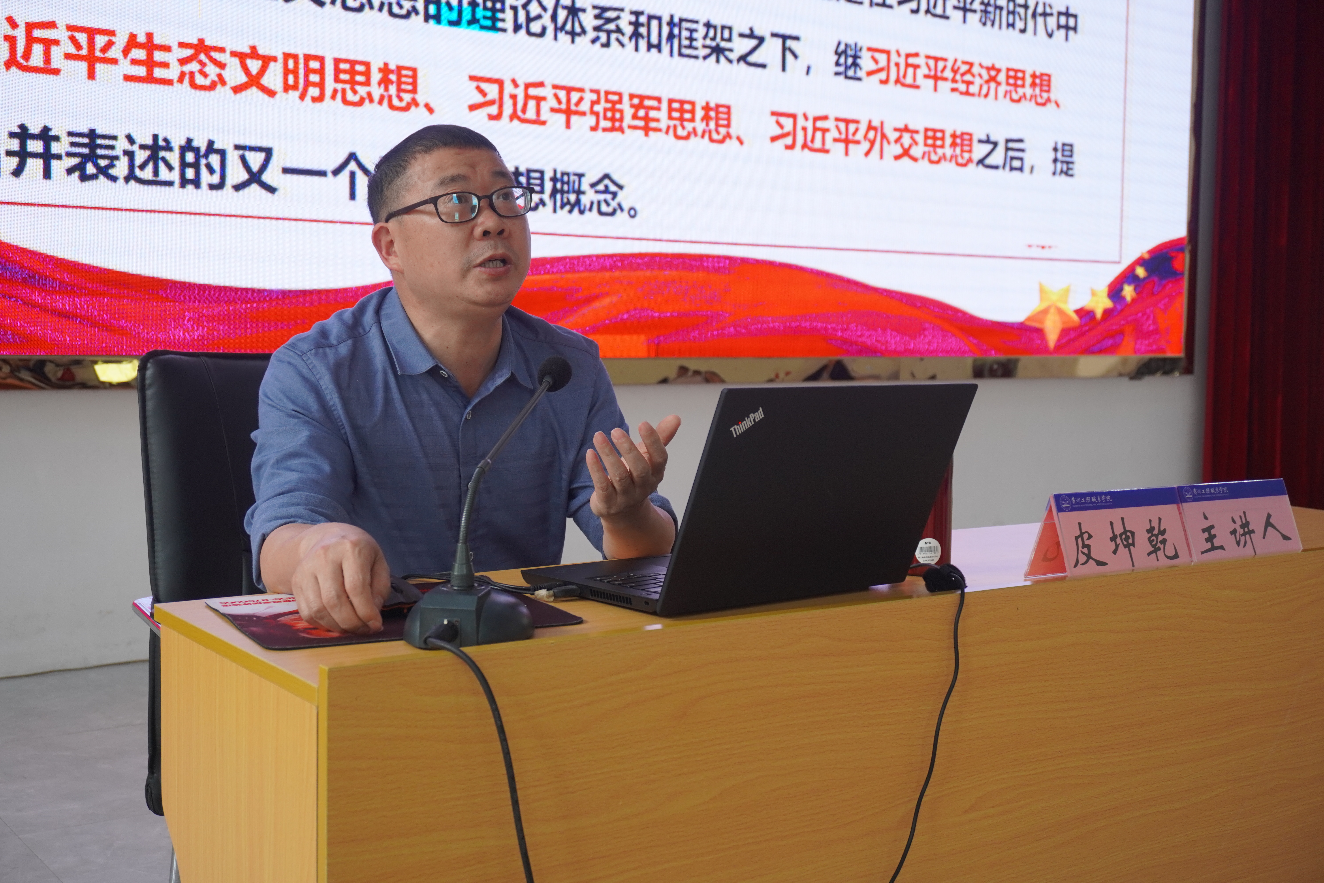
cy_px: 442
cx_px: 662
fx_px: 1545
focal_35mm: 42
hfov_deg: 46.4
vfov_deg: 31.9
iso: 500
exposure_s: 1/160
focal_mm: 28
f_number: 4.5
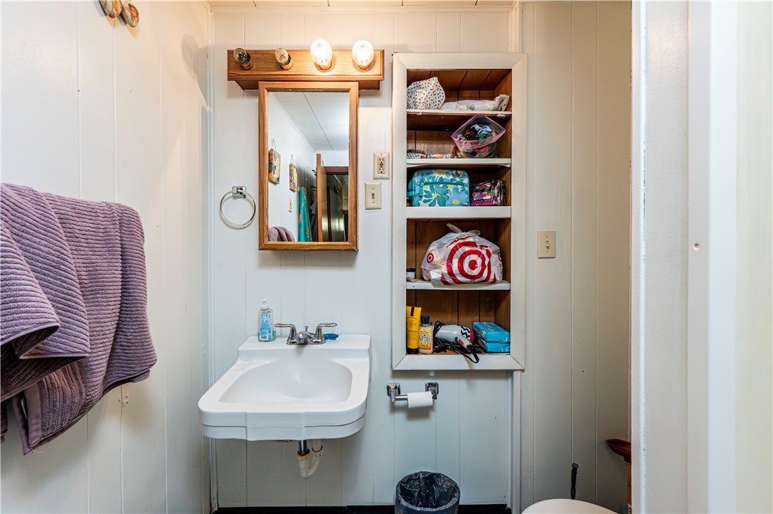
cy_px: 257
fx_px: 300
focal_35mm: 14
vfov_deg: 81.1
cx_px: 386
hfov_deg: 104.3
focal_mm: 14
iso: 4000
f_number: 8
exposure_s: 1/200
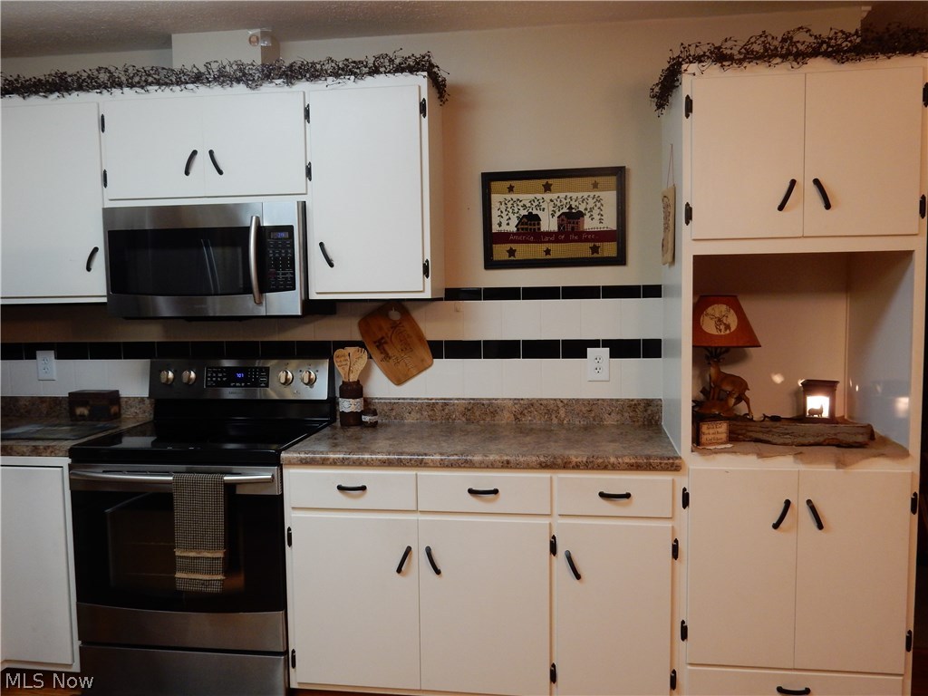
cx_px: 464
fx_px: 804
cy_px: 348
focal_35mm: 30
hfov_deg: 60.0
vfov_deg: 46.8
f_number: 4
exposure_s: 1/30
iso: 250
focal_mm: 5.4
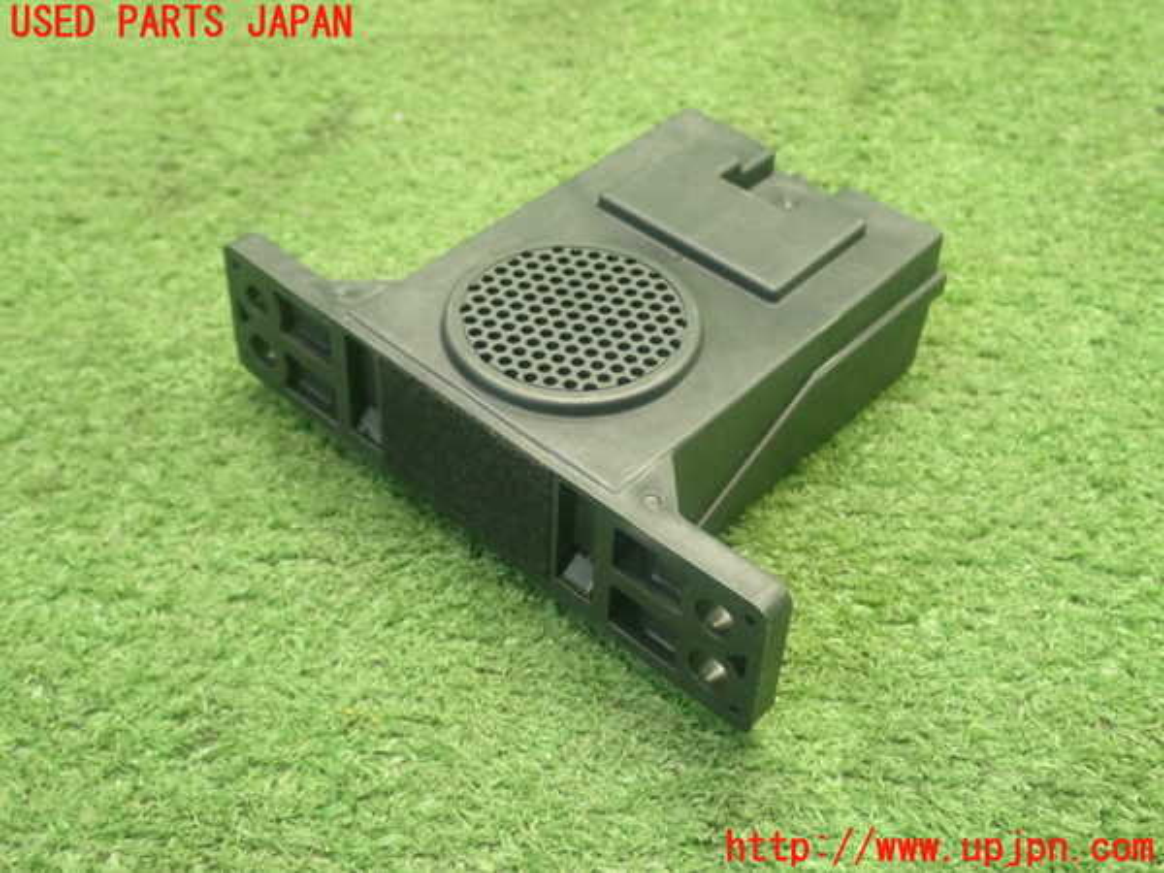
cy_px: 436
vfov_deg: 32.9
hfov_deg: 42.9
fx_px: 1480
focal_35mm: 44
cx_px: 582
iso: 800
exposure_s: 1/40
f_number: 2.9
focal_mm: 7.84
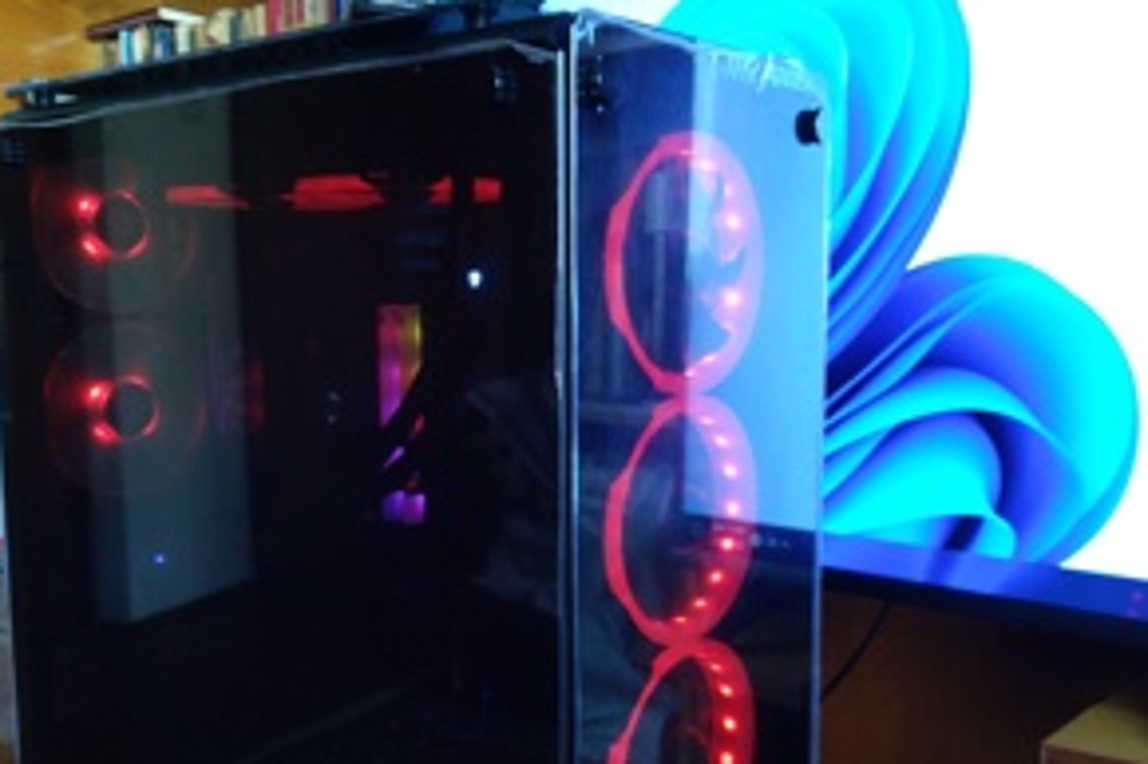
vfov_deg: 39.8
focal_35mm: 33
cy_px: 435
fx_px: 1052
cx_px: 566
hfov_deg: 57.2
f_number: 2
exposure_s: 1/20
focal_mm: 4.04
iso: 800
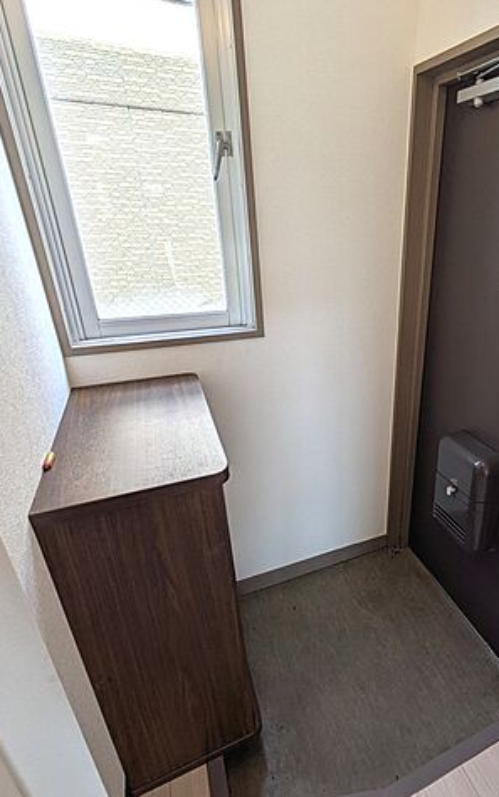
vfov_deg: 85.1
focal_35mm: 20
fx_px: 435
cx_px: 363
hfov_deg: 57.2
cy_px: 399
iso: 40
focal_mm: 1.83
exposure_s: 1/120
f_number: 2.2
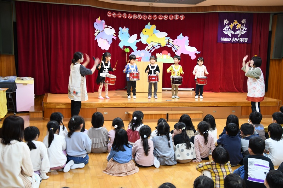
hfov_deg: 42.8
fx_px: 361
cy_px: 94
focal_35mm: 46
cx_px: 142
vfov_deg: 29.2
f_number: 3.5
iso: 1000
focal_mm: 31
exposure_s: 1/40
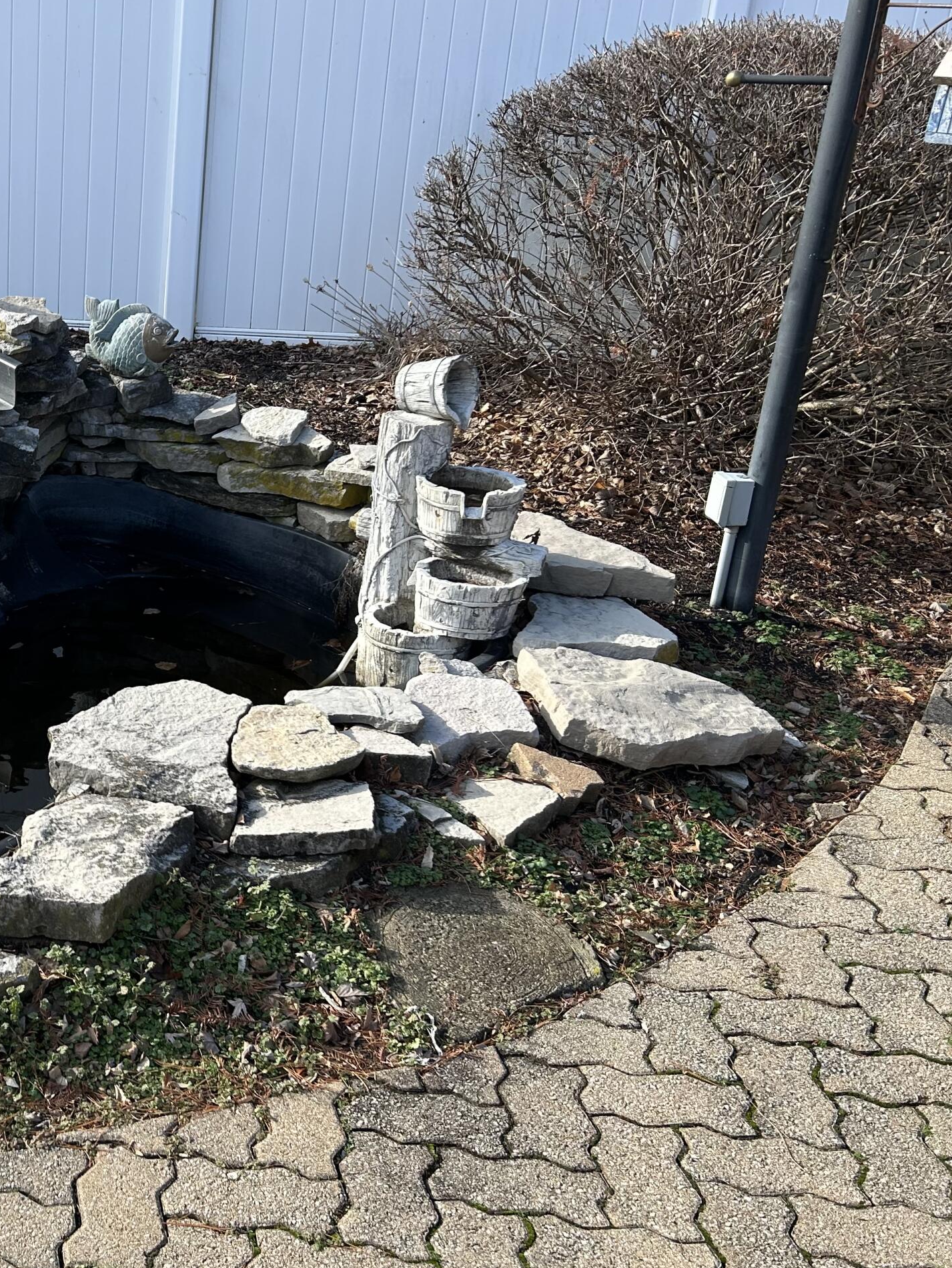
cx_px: -17
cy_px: 614
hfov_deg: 32.2
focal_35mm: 41
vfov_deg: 45.8
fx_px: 1503
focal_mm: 5.7
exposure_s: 1/1089
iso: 50
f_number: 1.5
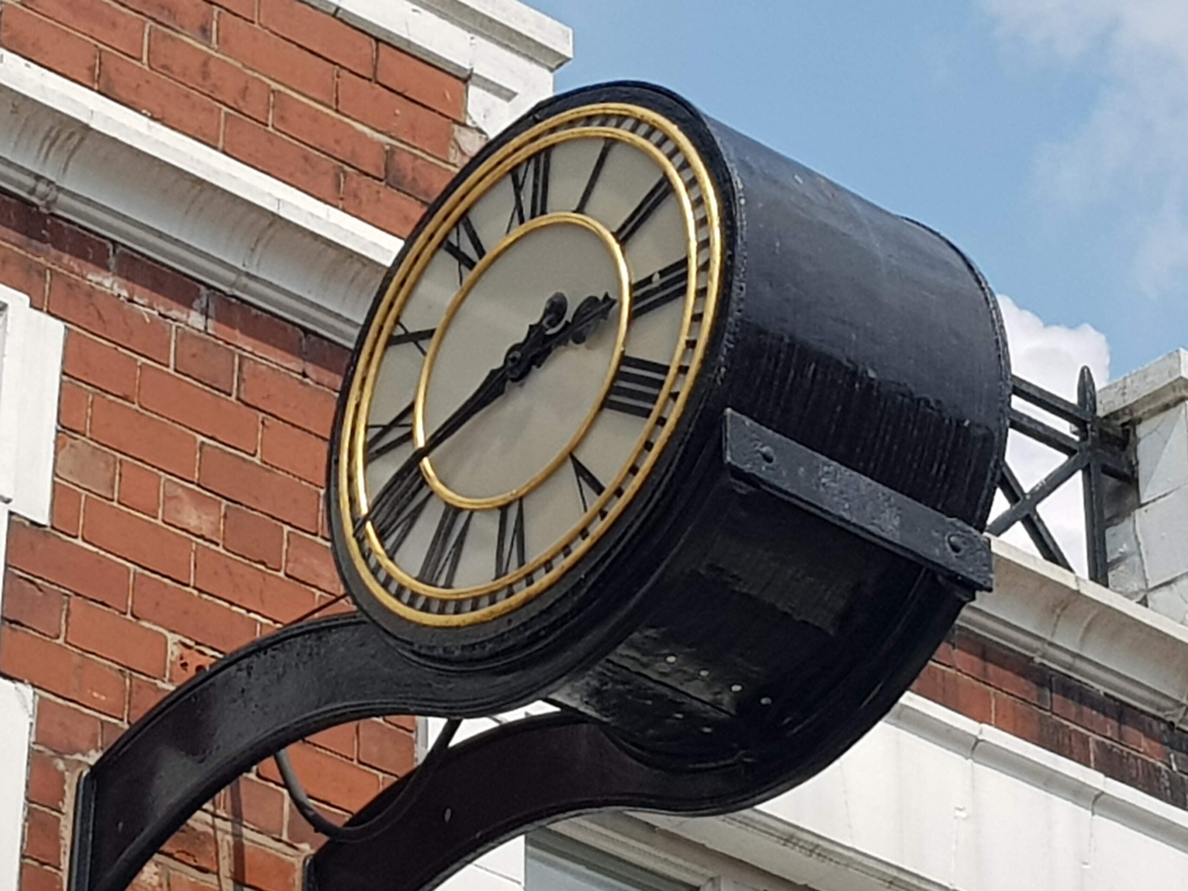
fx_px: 892
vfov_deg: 53.1
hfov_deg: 67.3
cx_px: 594
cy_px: 446
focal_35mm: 26
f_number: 1.7
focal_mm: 4.2
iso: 40
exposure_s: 1/2880
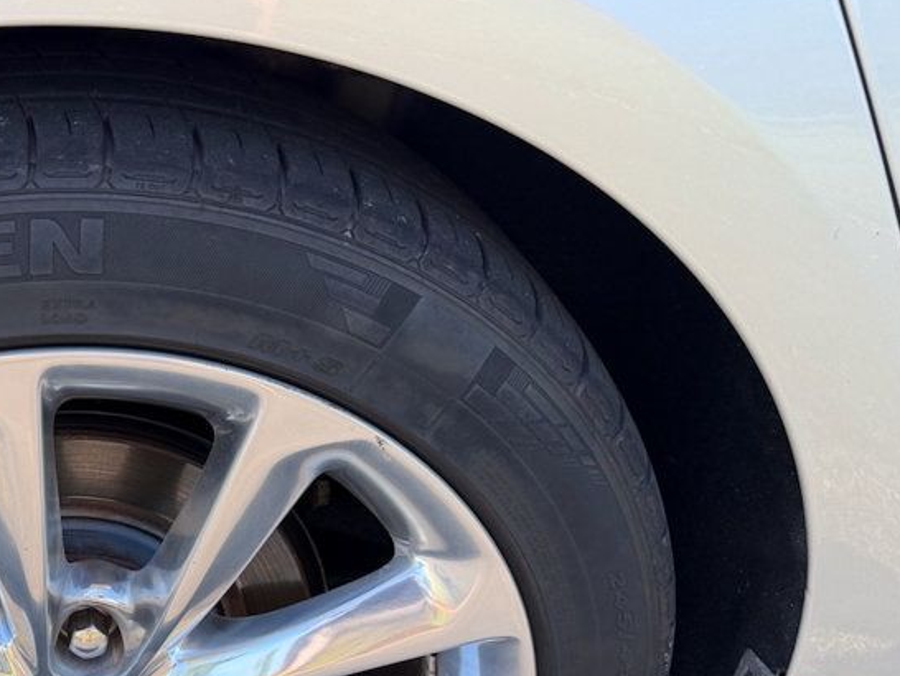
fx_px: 1170
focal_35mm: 45
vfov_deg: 31.2
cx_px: 87
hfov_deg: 39.0
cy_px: 557
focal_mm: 6.76
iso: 100
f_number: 1.78
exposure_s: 1/660
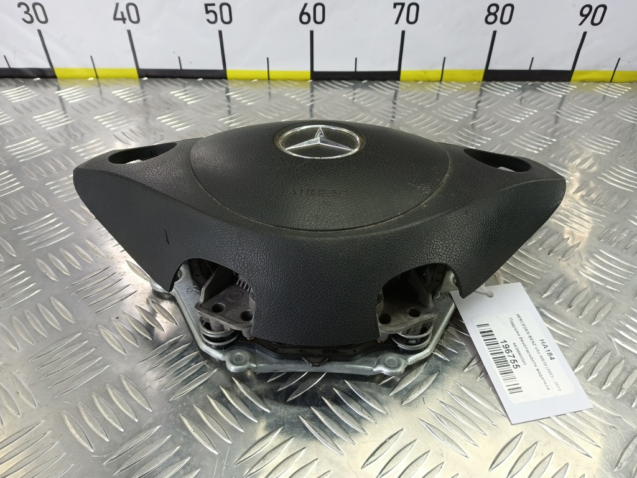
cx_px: 318
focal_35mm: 23
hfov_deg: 73.9
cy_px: 239
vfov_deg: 58.9
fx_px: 423
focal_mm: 4.11
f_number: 1.6
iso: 162
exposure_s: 1/50
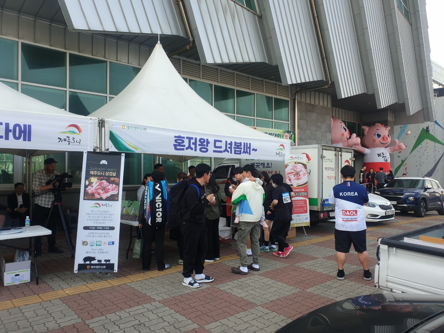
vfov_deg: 53.1
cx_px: 222
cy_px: 166
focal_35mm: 26
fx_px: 333
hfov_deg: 67.3
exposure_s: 1/476
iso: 50
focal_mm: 4.3
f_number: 2.4
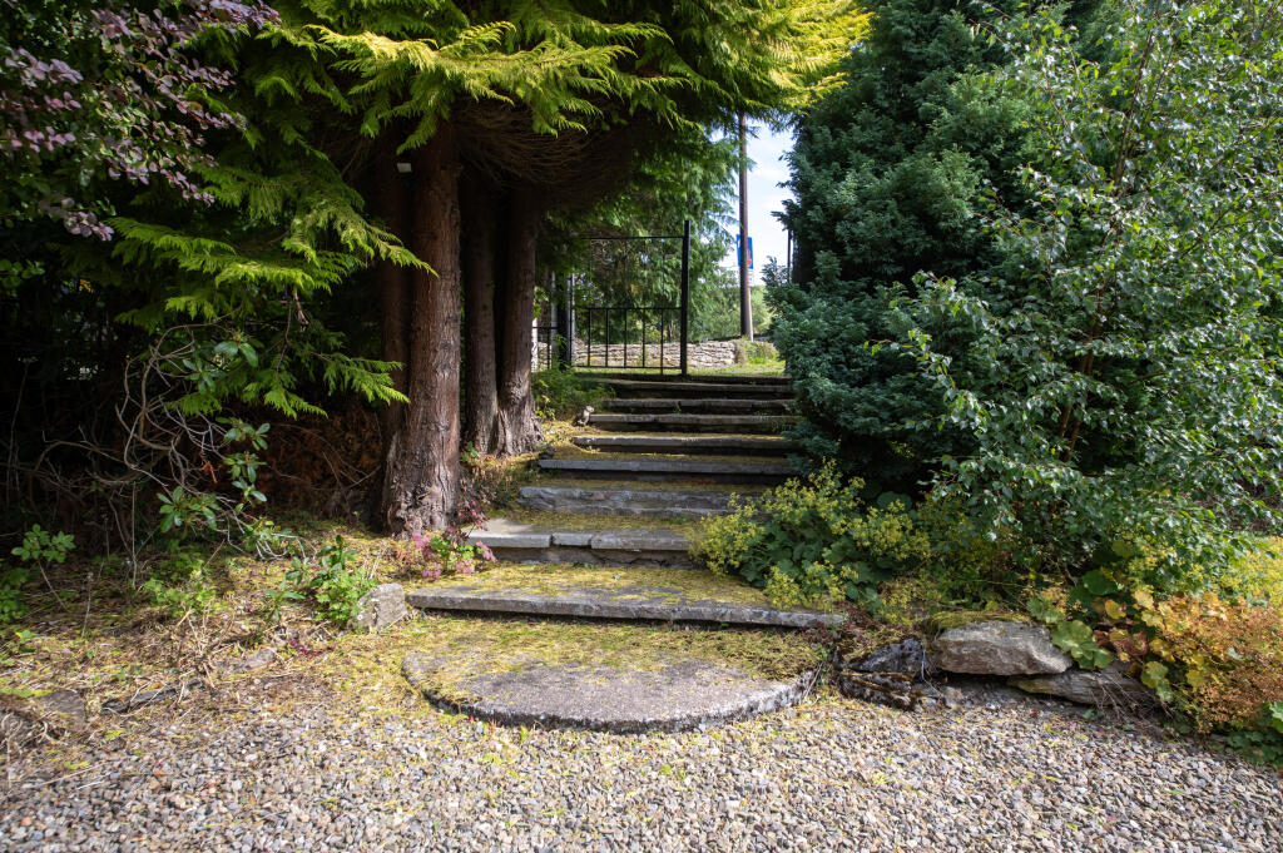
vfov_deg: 53.1
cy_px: 426
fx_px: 855
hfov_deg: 73.8
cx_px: 642
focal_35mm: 24
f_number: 8
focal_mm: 24
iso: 400
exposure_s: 1/320
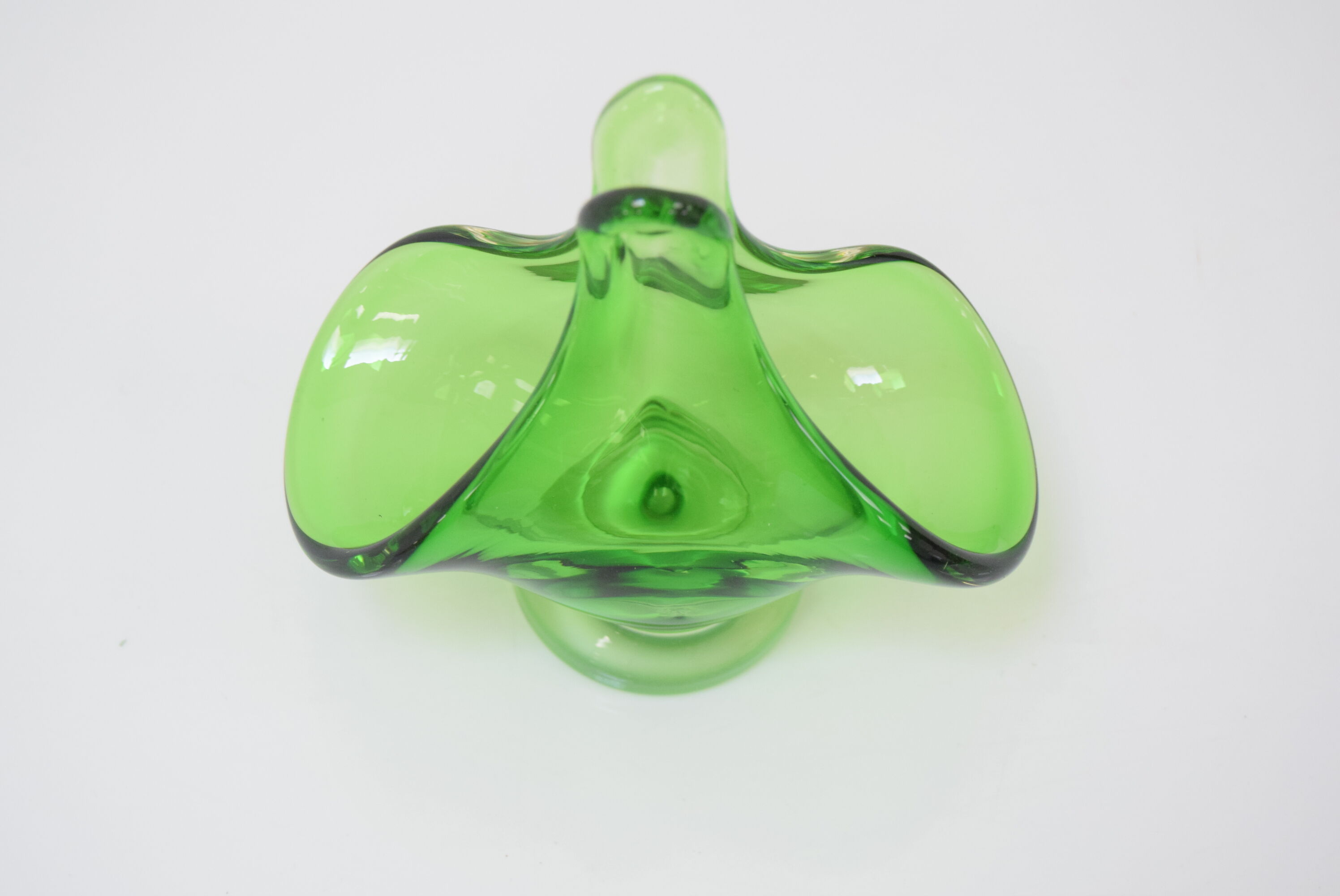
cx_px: 670
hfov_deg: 24.6
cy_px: 448
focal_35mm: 82
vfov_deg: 16.6
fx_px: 3073
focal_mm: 55
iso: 1600
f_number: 6.3
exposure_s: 1/160
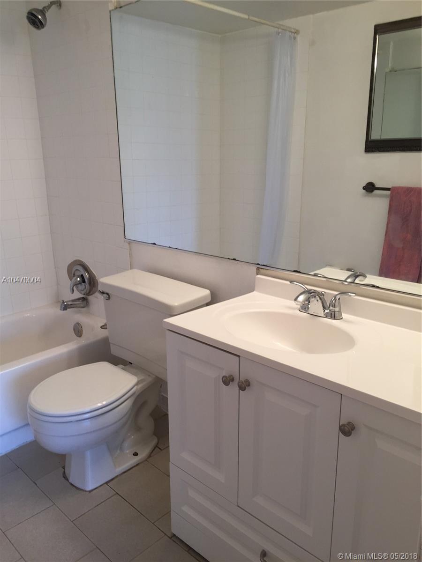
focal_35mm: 29
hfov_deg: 48.2
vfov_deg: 61.7
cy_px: 281
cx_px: 211
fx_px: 471
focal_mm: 4.15
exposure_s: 1/60
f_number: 2.2
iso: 40
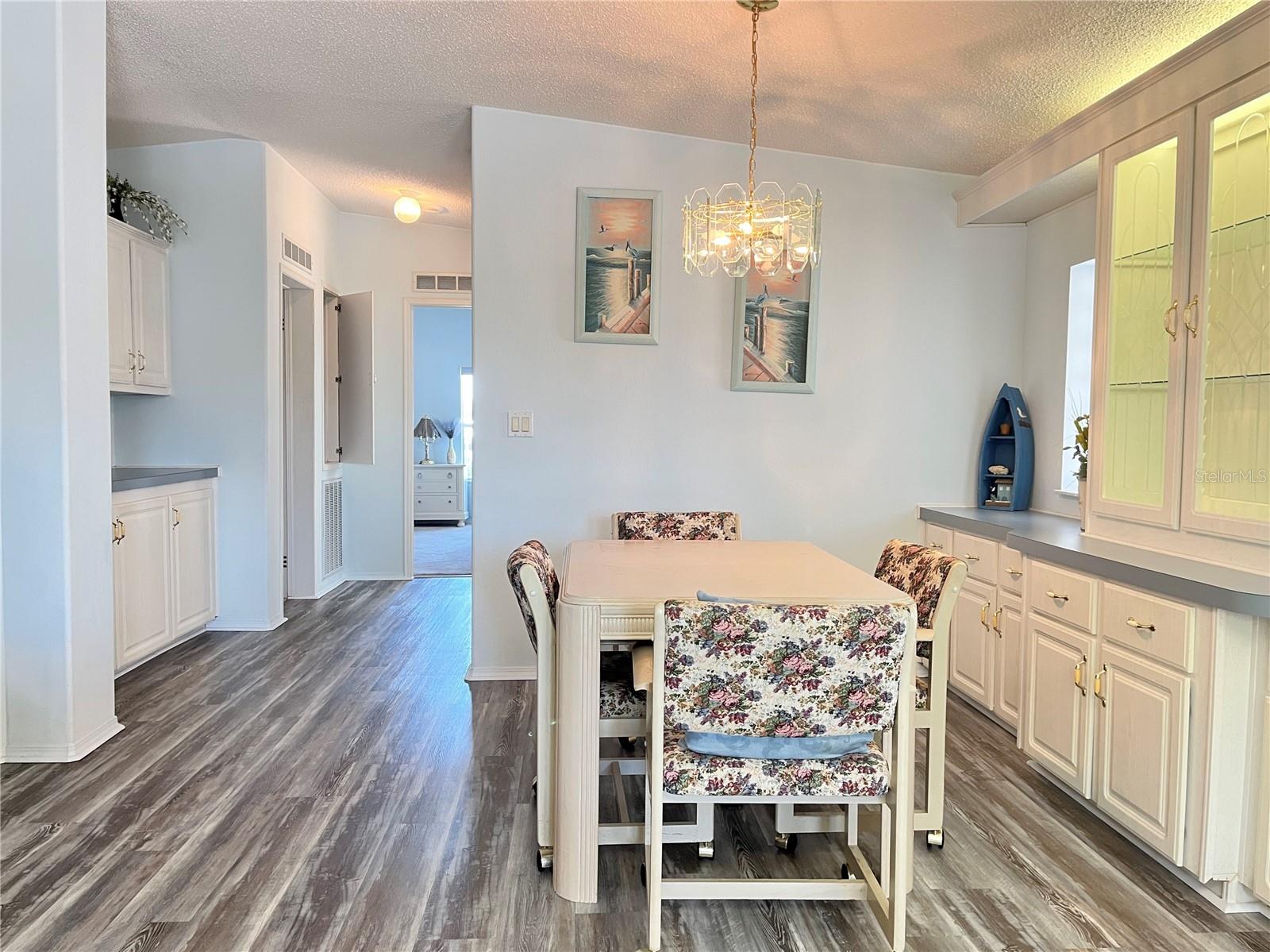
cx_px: 635
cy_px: 476
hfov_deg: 67.3
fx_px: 954
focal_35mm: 26
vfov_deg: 53.0
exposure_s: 1/60
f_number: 1.6
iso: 125
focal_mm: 5.1
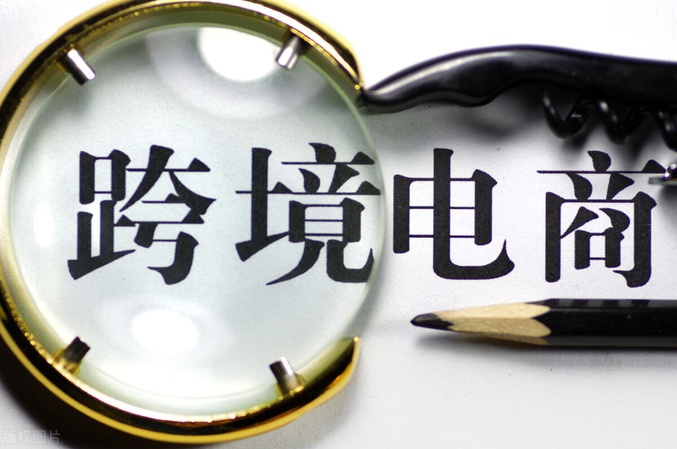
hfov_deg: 13.7
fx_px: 2816
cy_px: 224
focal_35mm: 150
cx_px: 338
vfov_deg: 9.1
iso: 400
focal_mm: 100
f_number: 3.5
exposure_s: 1/160
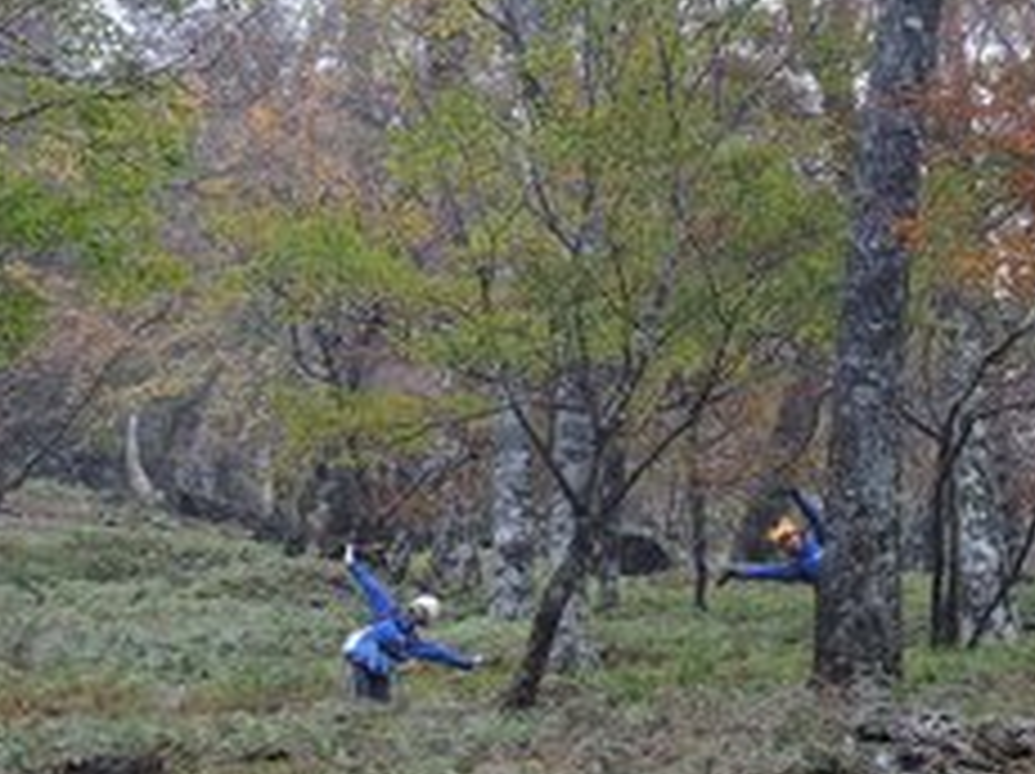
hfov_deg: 10.8
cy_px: 423
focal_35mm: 183
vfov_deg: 8.1
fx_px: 5466
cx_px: 567
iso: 400
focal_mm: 22.4
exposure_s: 1/200
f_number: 5.2
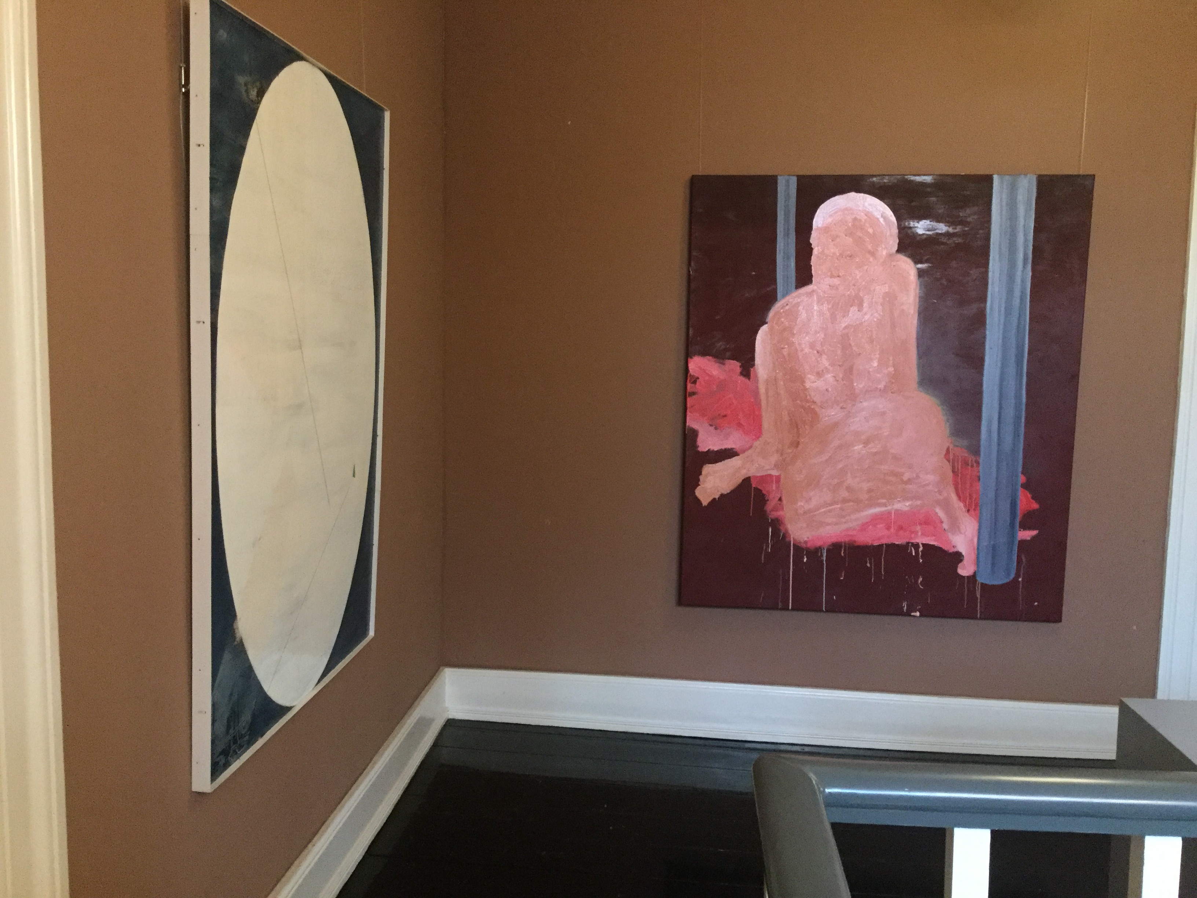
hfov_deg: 58.4
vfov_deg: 45.4
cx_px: 598
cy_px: 449
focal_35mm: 31
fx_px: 1072
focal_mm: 3.3
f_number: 2.4
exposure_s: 1/17
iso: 200
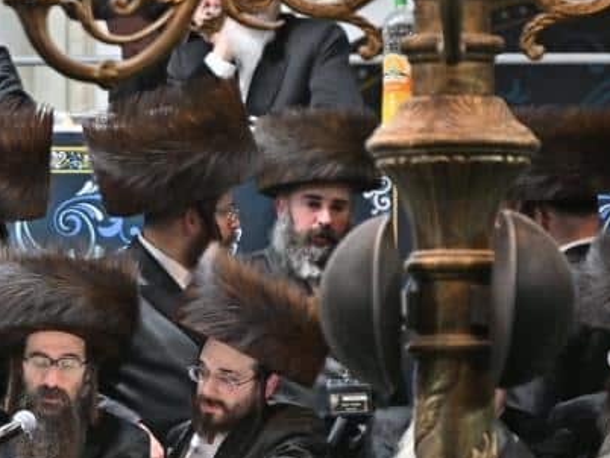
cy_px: 451
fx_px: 12942
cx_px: -3
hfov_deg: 2.7
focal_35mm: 734
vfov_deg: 2.0
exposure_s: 1/125
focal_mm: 200
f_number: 2.8
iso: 125
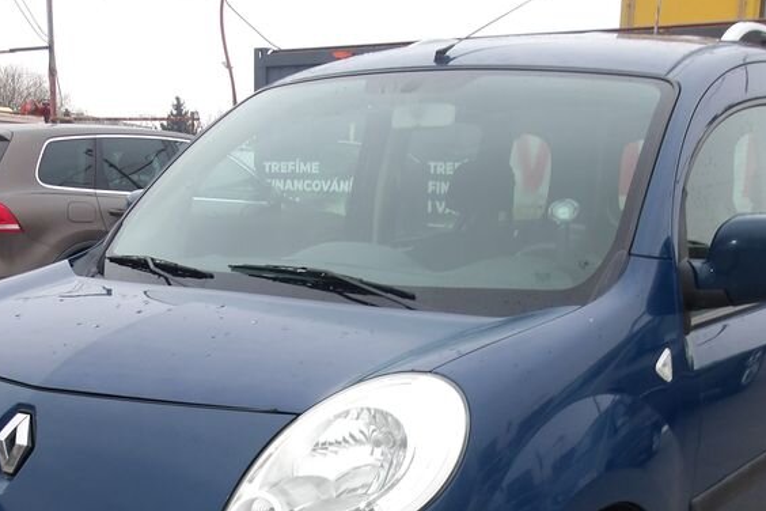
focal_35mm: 51
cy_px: 447
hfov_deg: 38.9
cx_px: 401
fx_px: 1085
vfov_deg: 25.7
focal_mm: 4.9
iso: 100
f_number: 3
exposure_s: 1/52
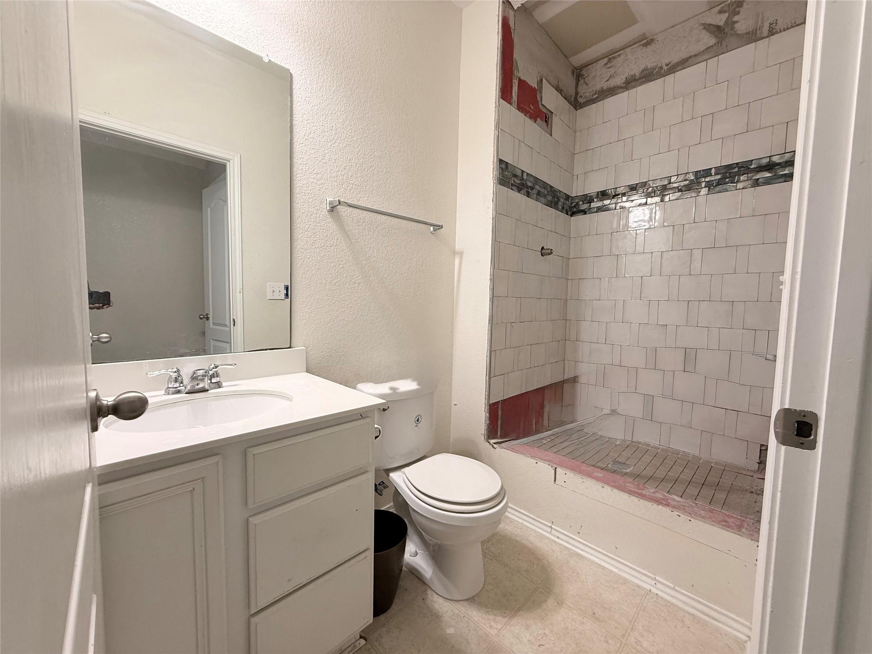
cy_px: 327
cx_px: 436
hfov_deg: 102.1
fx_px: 353
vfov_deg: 85.7
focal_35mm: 14
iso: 200
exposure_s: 1/60
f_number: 2.2
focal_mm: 2.22
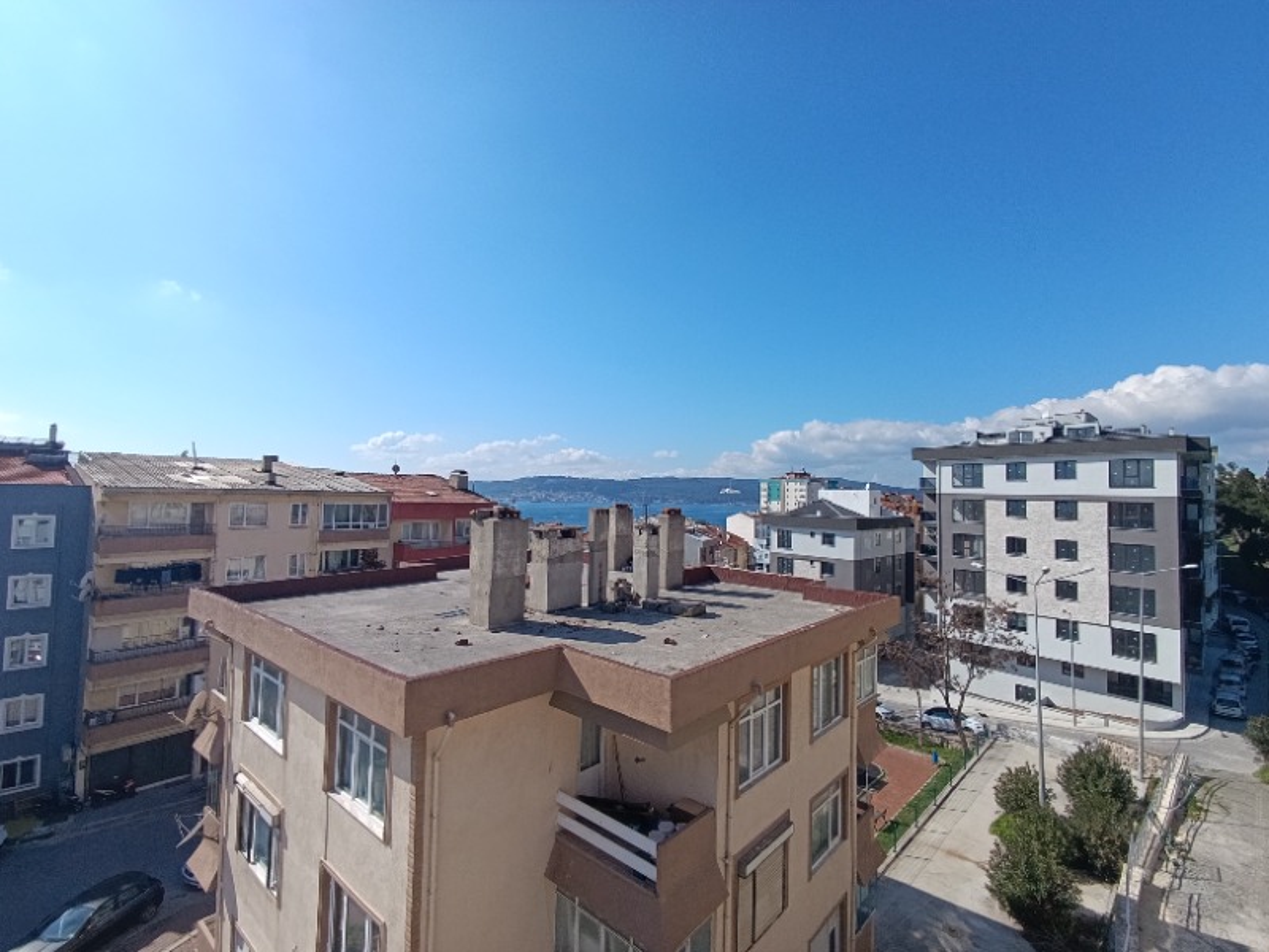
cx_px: 634
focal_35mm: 16
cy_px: 476
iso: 50
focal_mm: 1.65
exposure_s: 1/1420
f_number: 2.2
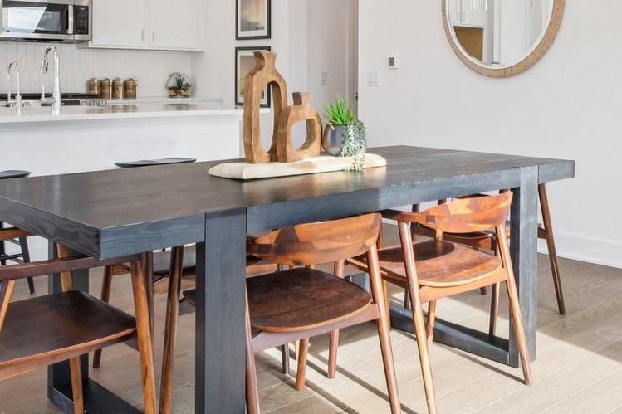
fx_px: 708
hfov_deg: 46.3
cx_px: 440
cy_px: 49
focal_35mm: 41
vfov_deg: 31.2
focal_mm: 10
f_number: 8
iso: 400
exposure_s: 1/60
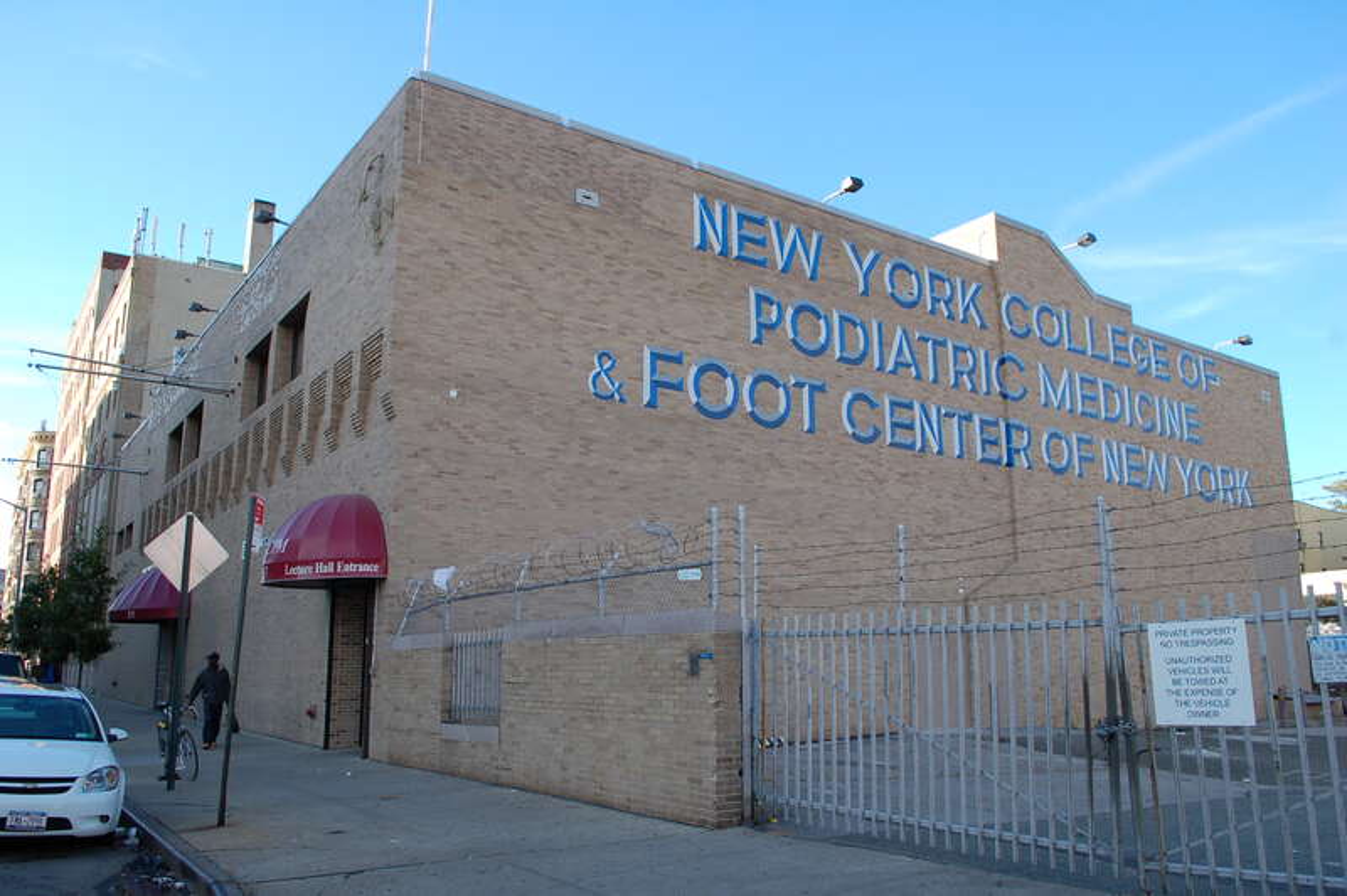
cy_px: 448
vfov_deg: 47.9
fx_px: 1009
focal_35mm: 27
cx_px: 674
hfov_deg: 67.4
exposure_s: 1/160
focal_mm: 18
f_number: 6.3
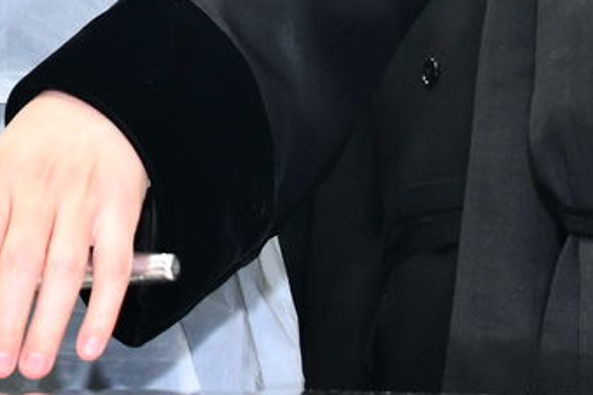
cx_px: -103
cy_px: -296
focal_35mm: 186
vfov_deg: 7.2
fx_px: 3064
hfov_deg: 10.9
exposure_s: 1/125
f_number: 5.6
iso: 1250
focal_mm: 45
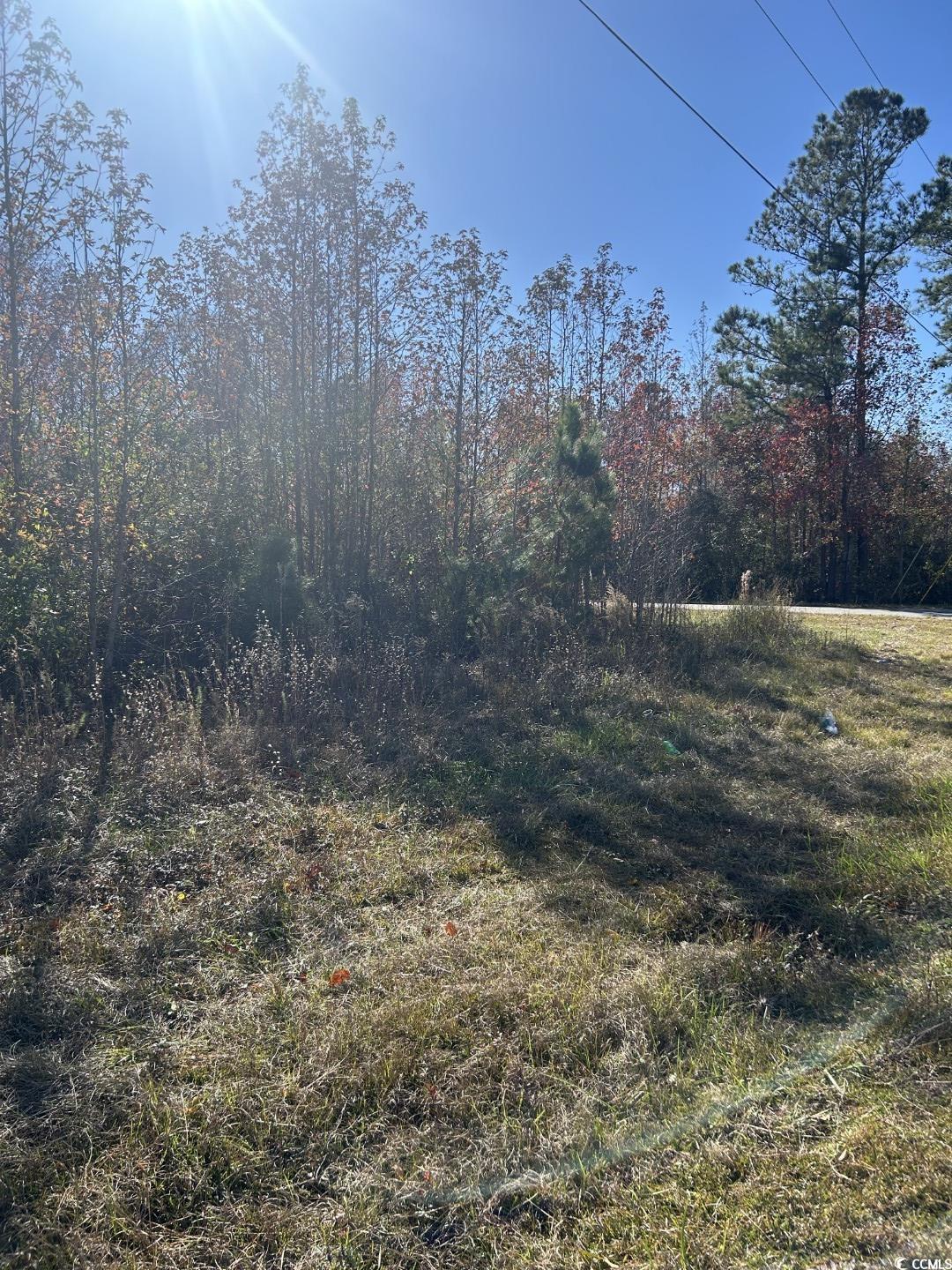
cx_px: 476
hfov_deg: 53.1
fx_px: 953
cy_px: 635
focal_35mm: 26
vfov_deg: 67.3
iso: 50
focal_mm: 5.7
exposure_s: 1/3356
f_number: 1.5
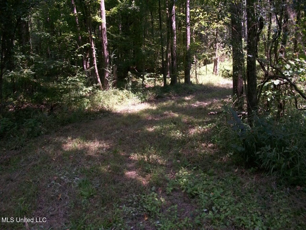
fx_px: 283
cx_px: 153
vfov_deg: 44.2
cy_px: 115
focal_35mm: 32
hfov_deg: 56.8
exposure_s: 1/200
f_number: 2.9
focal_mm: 5.7
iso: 80
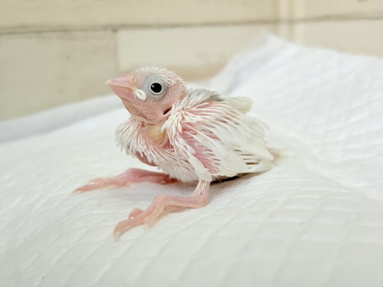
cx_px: 192
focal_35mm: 52
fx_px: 575
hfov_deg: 36.8
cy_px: 144
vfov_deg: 28.0
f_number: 1.6
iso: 50
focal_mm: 5.96
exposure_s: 1/100
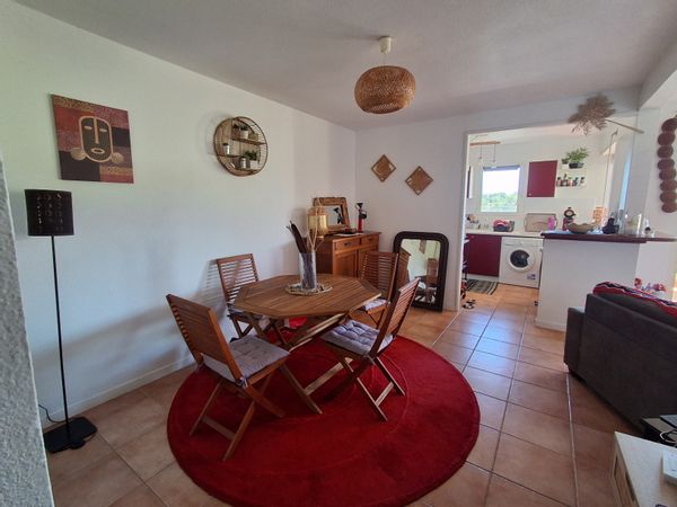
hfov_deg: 94.5
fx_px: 313
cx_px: 338
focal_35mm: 16
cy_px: 254
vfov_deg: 78.1
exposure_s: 1/50
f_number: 2.2
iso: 160
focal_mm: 1.64
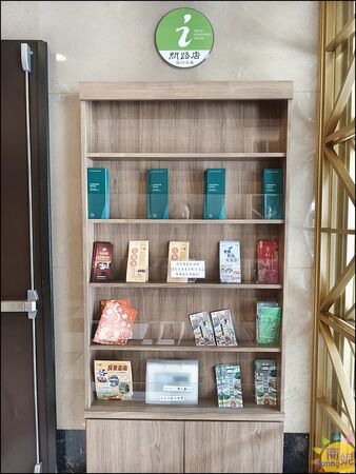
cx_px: 178
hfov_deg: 58.9
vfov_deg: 73.9
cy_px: 237
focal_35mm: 23
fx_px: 315
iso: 500
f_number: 1.6
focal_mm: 6.57
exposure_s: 1/60.1
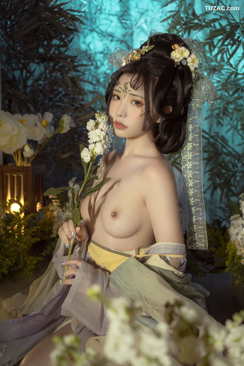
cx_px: 122
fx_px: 356
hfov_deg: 37.9
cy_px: 183
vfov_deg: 54.4
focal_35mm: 35
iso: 640
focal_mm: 35
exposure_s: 1/40
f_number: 3.5
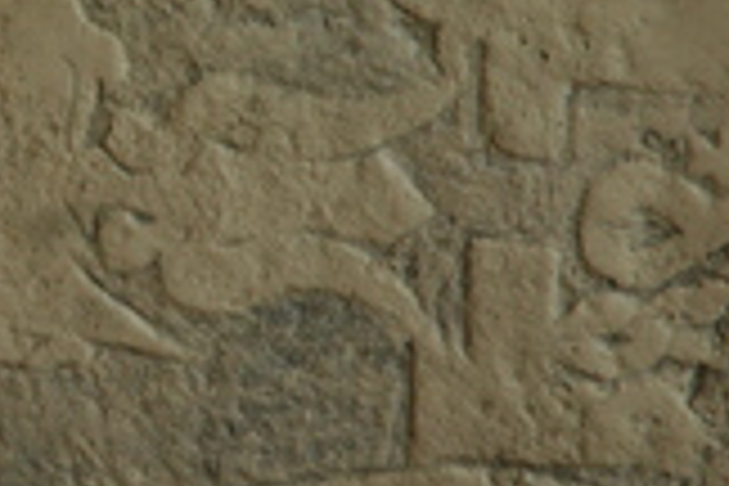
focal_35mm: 285
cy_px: 81
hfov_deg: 7.2
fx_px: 5771
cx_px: -158
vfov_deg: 4.8
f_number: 4.5
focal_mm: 70
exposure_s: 1/80
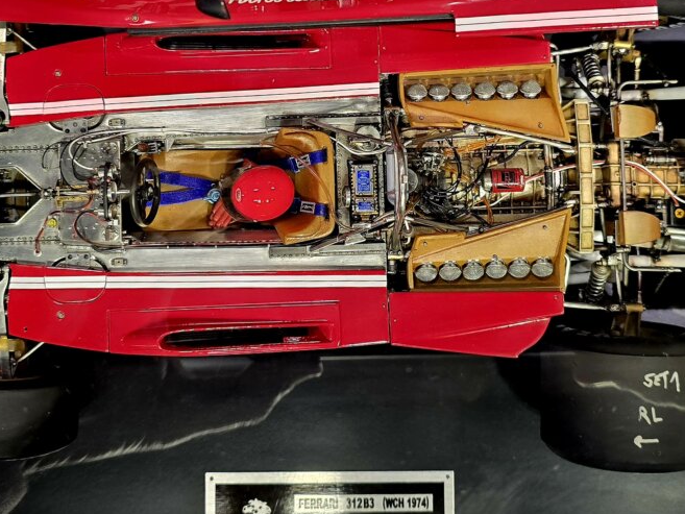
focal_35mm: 49
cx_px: 340
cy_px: 149
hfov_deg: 38.9
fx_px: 970
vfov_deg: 29.4
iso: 125
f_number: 1.7
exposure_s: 1/100
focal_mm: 6.3
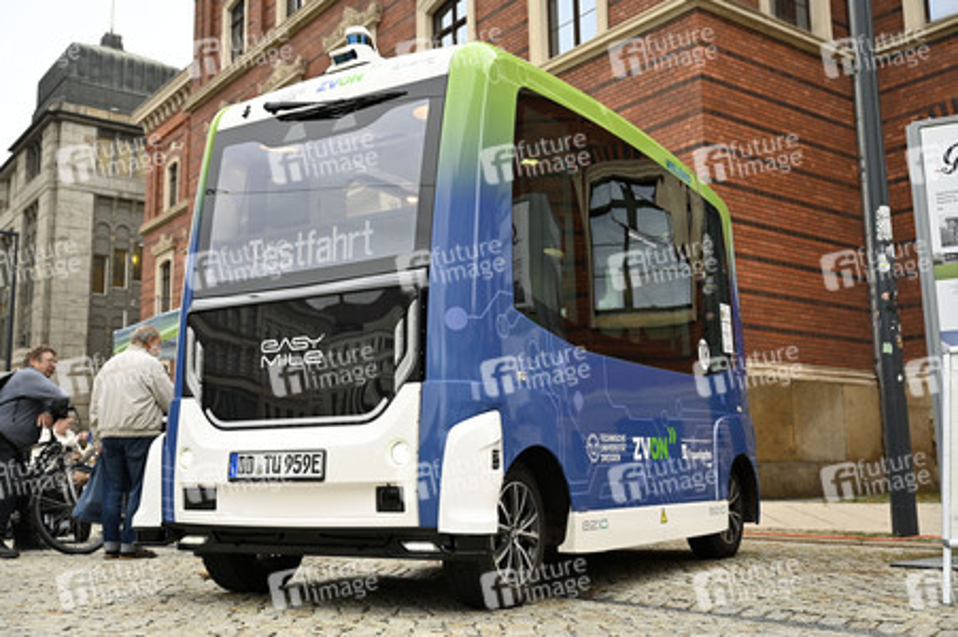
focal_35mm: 38
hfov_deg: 50.7
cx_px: 479
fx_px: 1010
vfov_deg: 35.0
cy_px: 318
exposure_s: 1/250
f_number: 3.5
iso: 400
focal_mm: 38
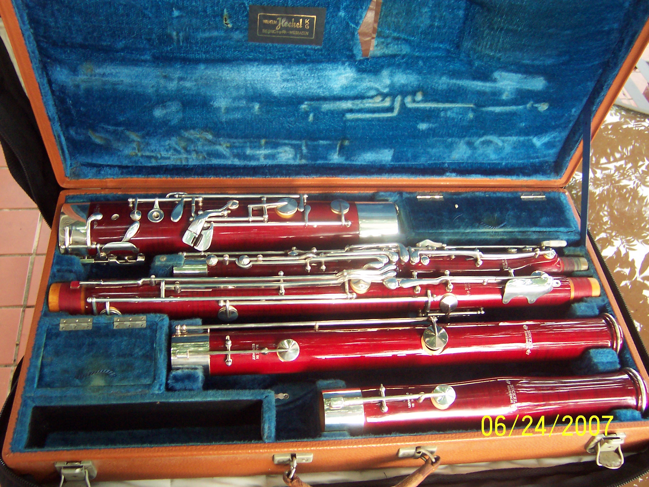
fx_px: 675
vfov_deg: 39.7
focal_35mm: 36
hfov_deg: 51.4
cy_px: 244
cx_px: 324
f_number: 2.8
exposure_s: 1/15
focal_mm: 5.6
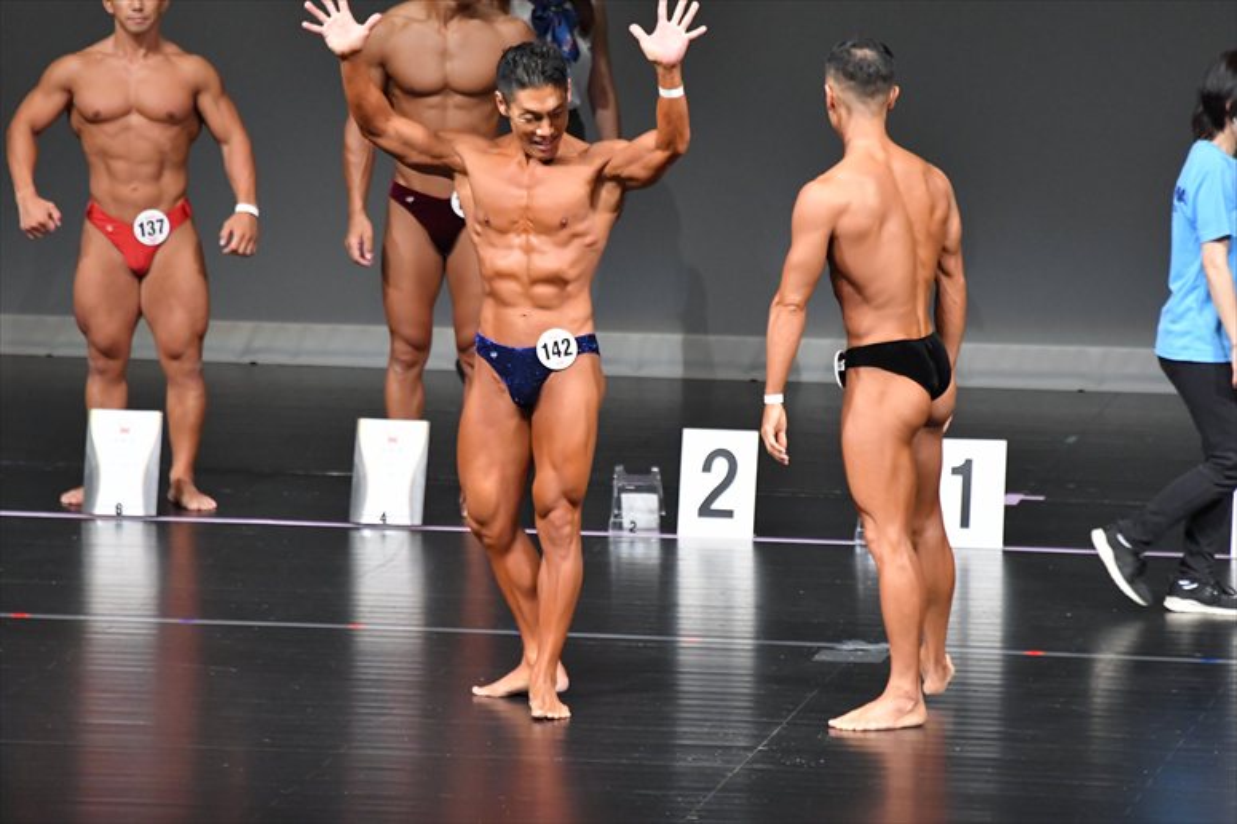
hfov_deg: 6.5
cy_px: 412
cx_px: 618
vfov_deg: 4.4
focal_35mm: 315
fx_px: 10819
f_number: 5.6
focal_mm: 210
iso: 5000
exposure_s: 1/400
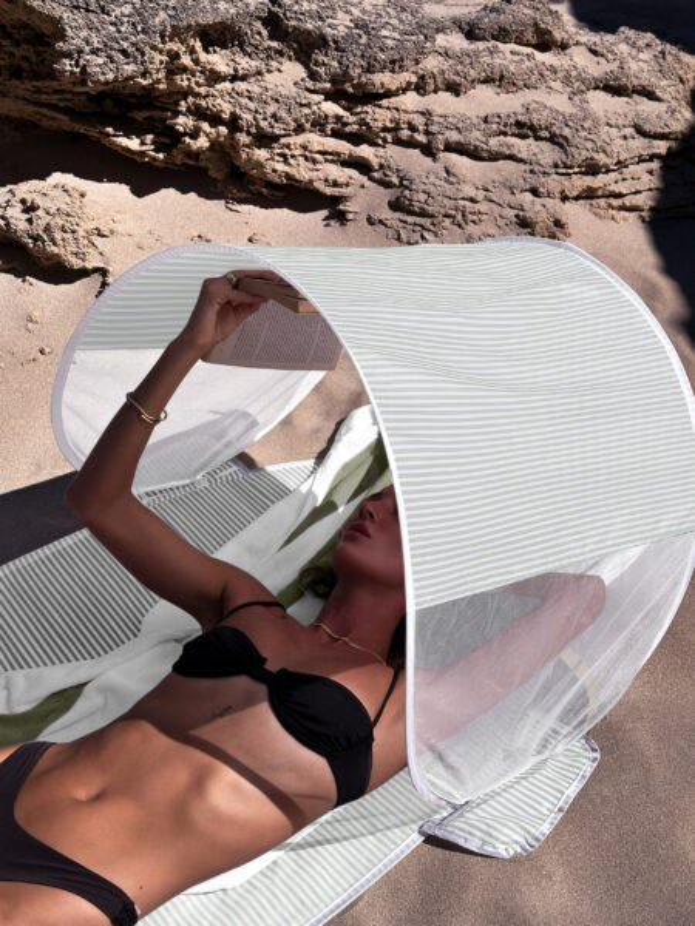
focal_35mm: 48
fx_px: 1285
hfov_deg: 30.3
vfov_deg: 39.7
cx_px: 348
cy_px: 463
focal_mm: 6.86
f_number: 1.8
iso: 64
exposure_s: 1/10000
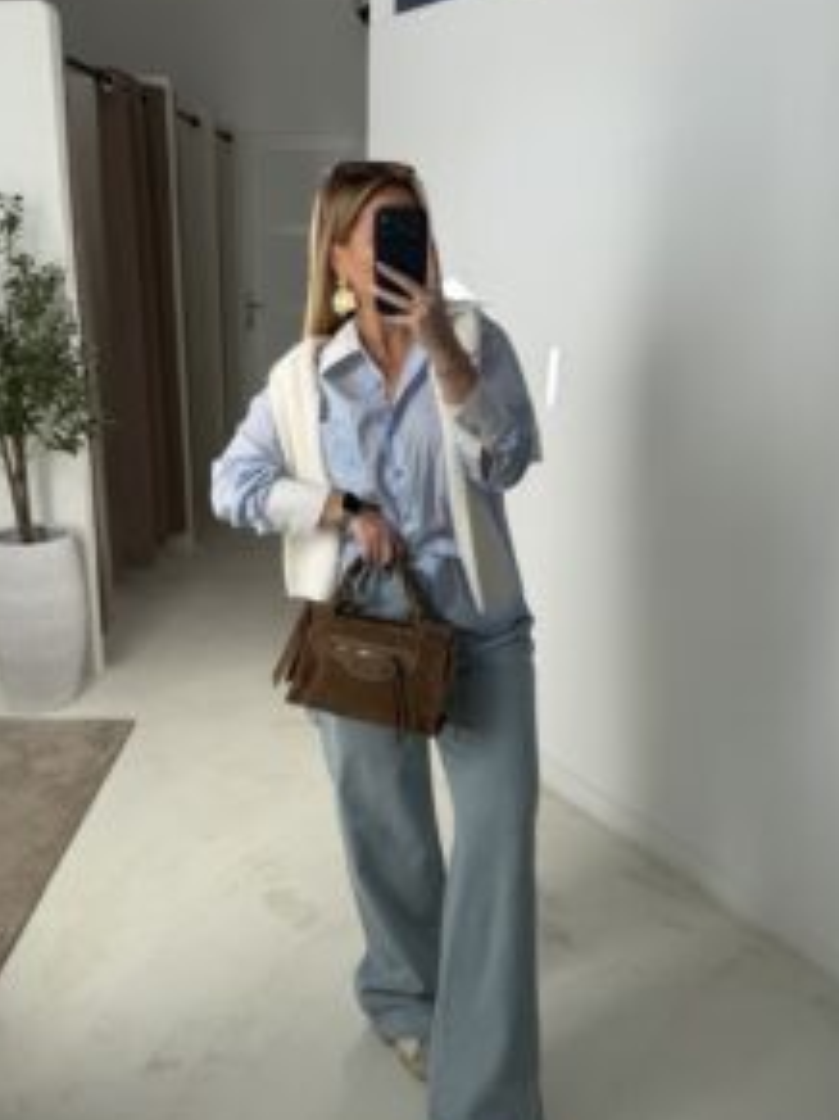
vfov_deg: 55.3
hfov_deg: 42.8
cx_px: 354
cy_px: 589
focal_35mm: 33
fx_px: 1067
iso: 80
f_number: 1.78
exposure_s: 1/330
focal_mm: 6.76
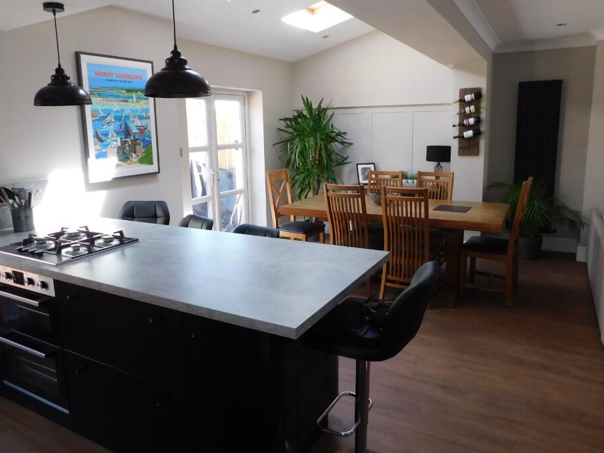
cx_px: 291
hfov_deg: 67.3
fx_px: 454
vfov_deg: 53.0
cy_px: 208
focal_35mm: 26
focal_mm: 4
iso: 125
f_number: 3
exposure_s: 1/30
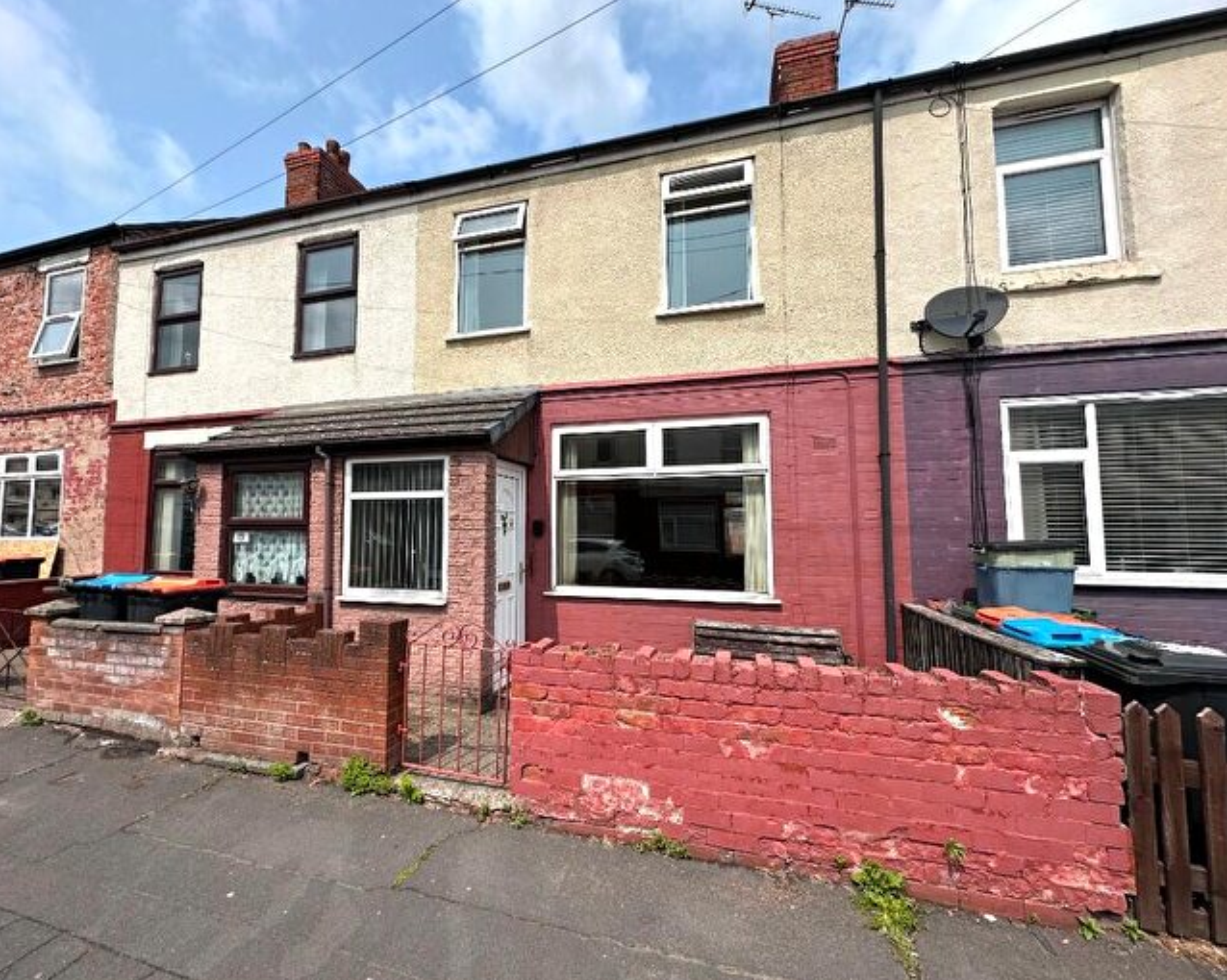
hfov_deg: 96.6
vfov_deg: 84.0
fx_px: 545
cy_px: 499
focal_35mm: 15
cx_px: 562
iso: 50
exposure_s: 1/2564
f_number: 2.2
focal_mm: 2.22
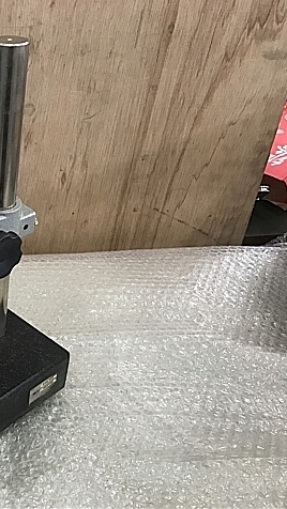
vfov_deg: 49.4
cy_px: 253
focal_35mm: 41
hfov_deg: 26.1
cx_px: -51
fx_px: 554
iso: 32
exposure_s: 1/30
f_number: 1.8
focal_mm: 3.99
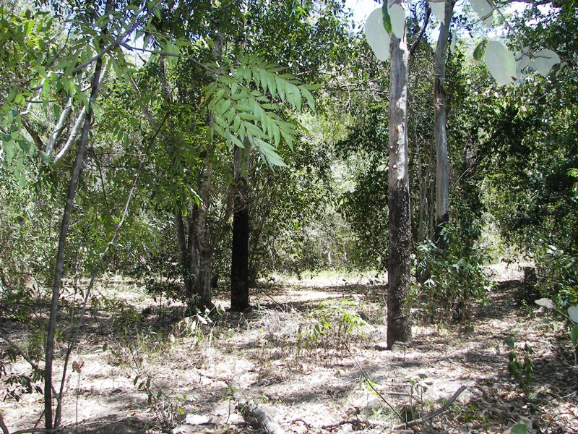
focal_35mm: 36
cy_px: 217
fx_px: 601
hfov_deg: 51.4
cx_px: 289
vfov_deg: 39.7
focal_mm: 6
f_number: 2.8
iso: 64
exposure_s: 1/250
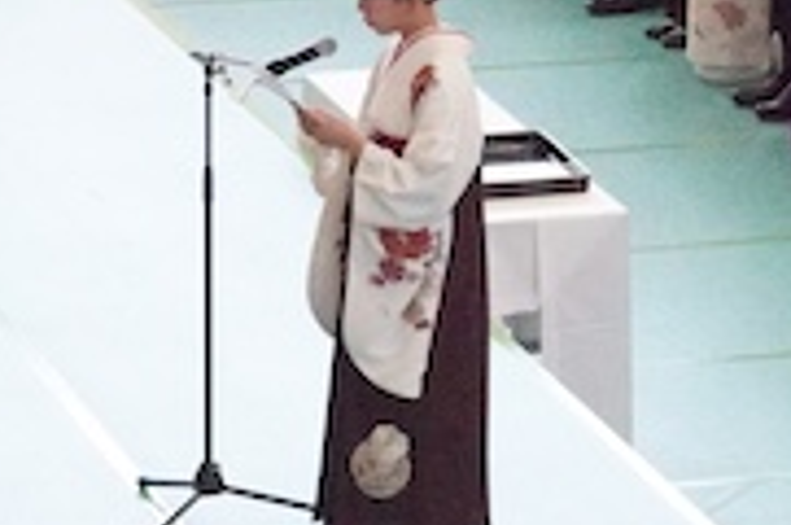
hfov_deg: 6.3
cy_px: 162
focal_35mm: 327
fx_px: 7181
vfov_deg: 4.2
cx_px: 463
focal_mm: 79
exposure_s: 1/3200
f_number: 5.6
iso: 25600
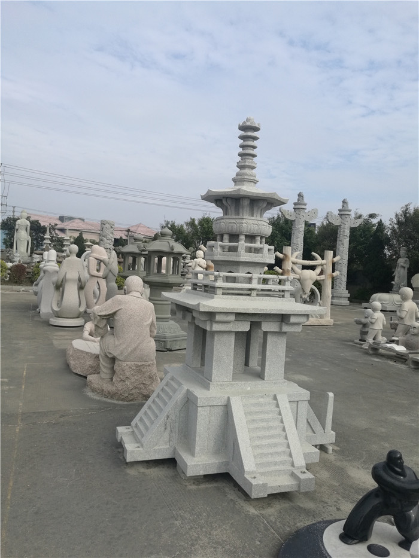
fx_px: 436
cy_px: 279
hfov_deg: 51.4
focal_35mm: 27
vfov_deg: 65.3
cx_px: 210
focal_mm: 4.04
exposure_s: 1/1078
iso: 50
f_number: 2
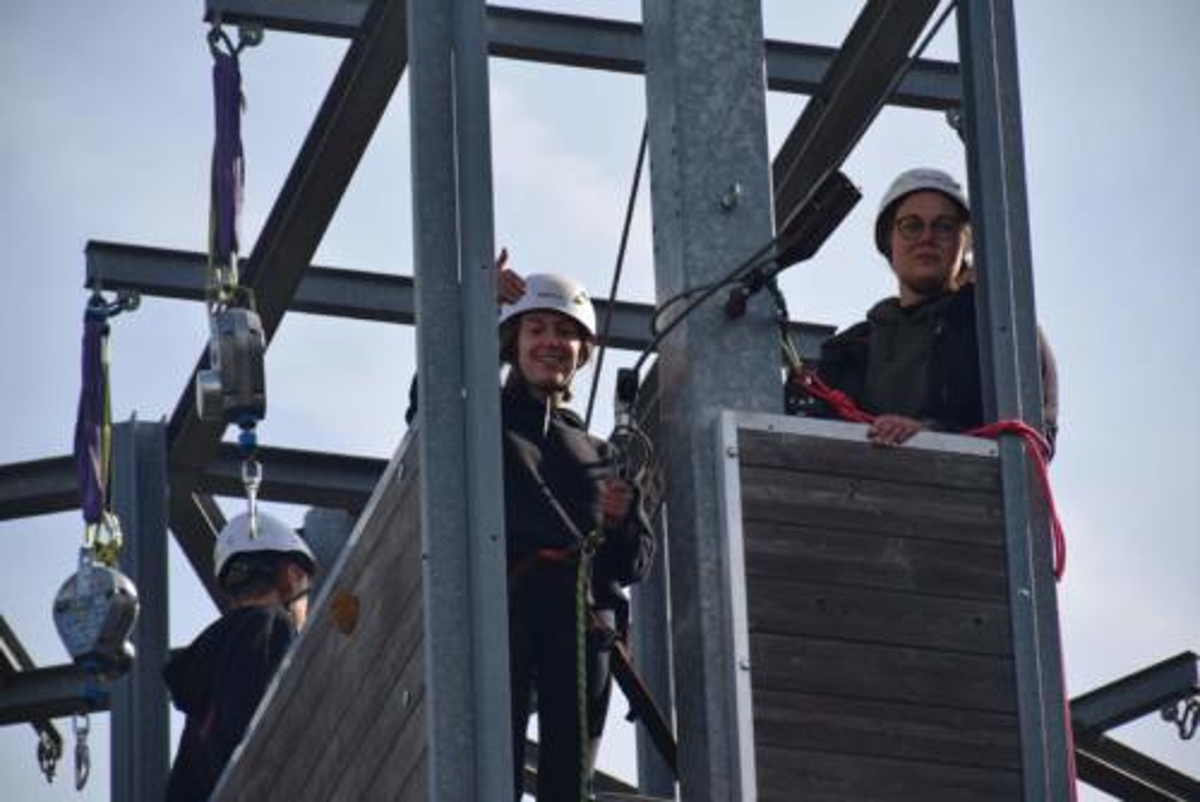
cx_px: 600
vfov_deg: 6.6
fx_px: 7004
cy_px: 401
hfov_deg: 9.8
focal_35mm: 210
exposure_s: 1/1600
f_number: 6.3
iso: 400
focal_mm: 140
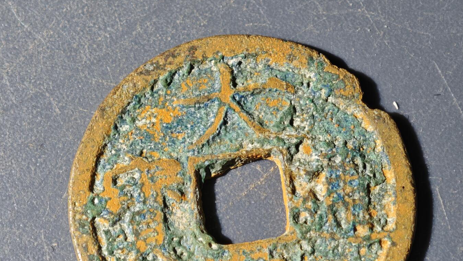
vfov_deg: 8.2
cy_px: 198
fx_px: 1805
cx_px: 232
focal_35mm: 147
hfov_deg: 14.6
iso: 200
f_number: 2
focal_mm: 9
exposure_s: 1/100
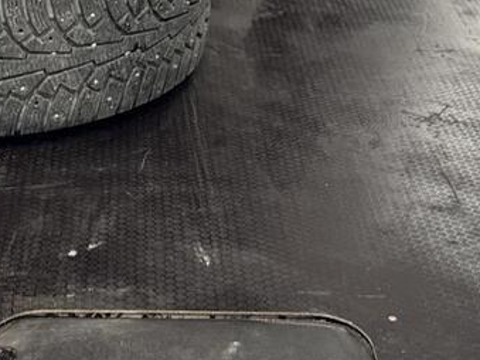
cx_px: 188
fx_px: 1414
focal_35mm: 102
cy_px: -152
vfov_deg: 13.8
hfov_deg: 19.2
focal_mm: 6.76
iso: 320
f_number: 1.78
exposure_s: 1/50
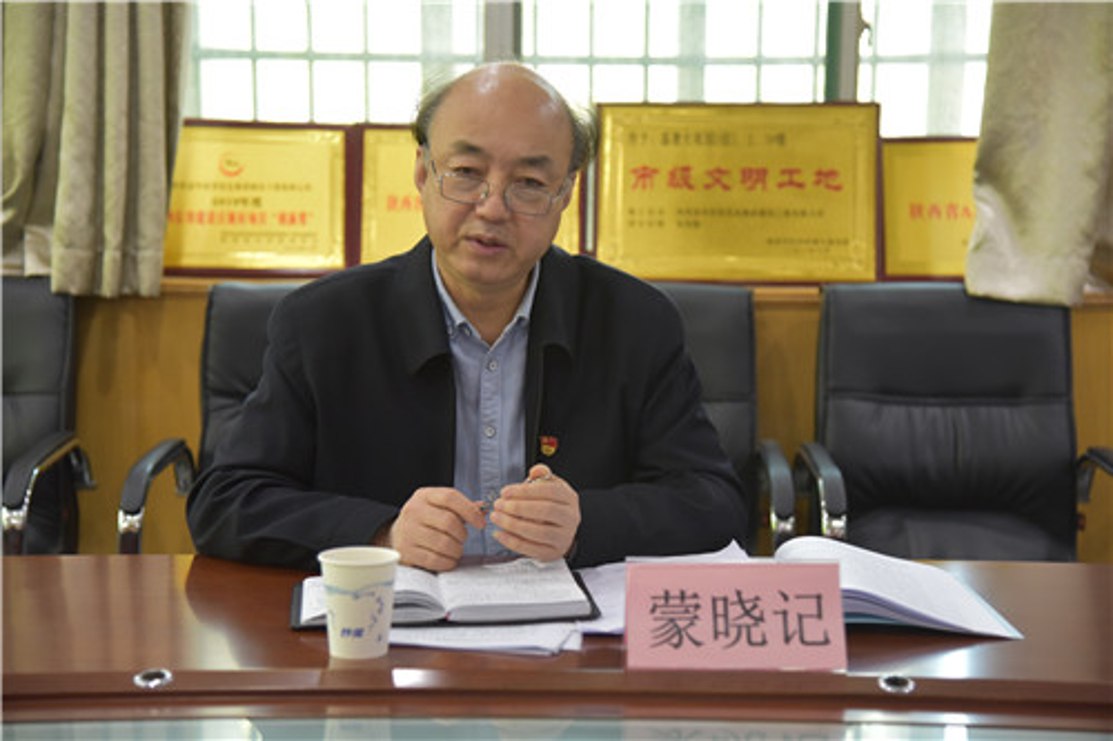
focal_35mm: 70
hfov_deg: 28.9
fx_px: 2163
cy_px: 370
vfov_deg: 19.4
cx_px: 556
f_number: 4
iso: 1600
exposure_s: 1/125
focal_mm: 70
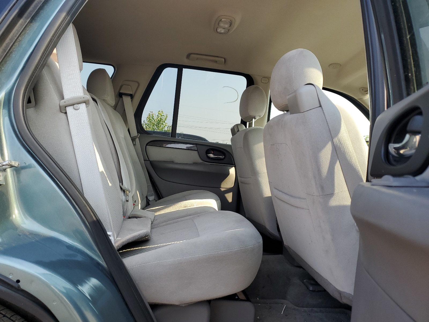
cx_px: 214
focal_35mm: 26
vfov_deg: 53.1
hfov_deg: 67.3
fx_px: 322
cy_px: 161
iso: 50
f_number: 1.5
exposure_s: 1/385
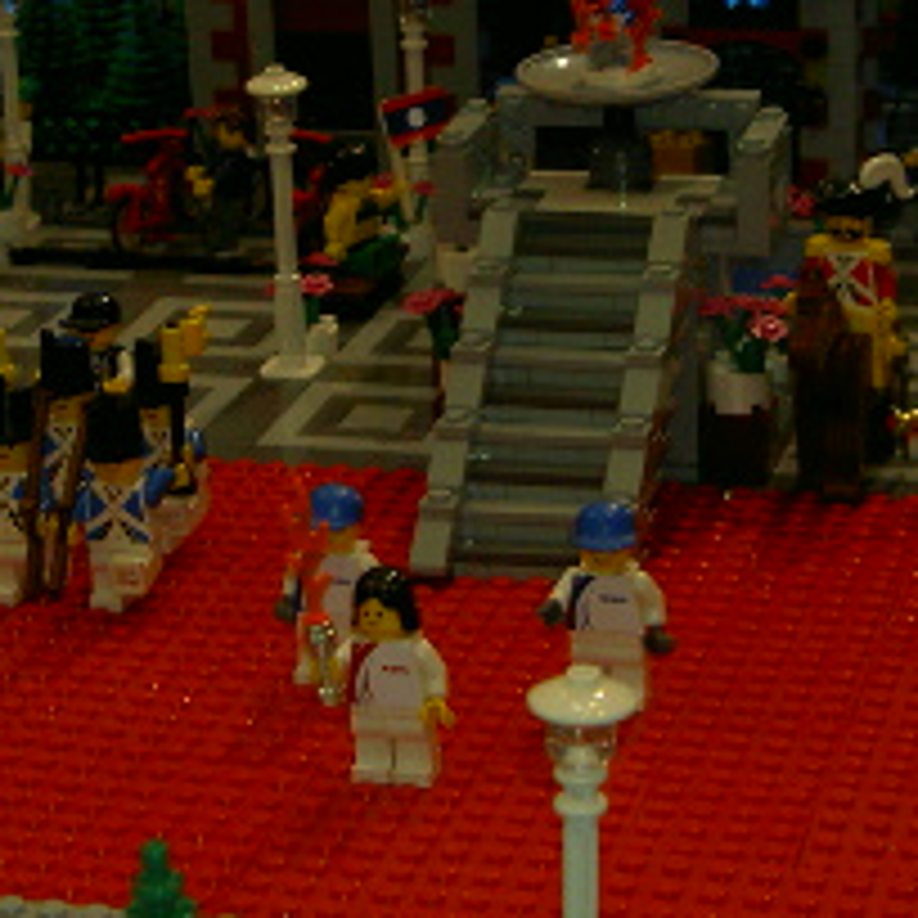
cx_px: 500
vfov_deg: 16.1
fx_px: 3240
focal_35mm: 108
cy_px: 396
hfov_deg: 16.1
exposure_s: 1/60
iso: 100
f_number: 2.8
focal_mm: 8
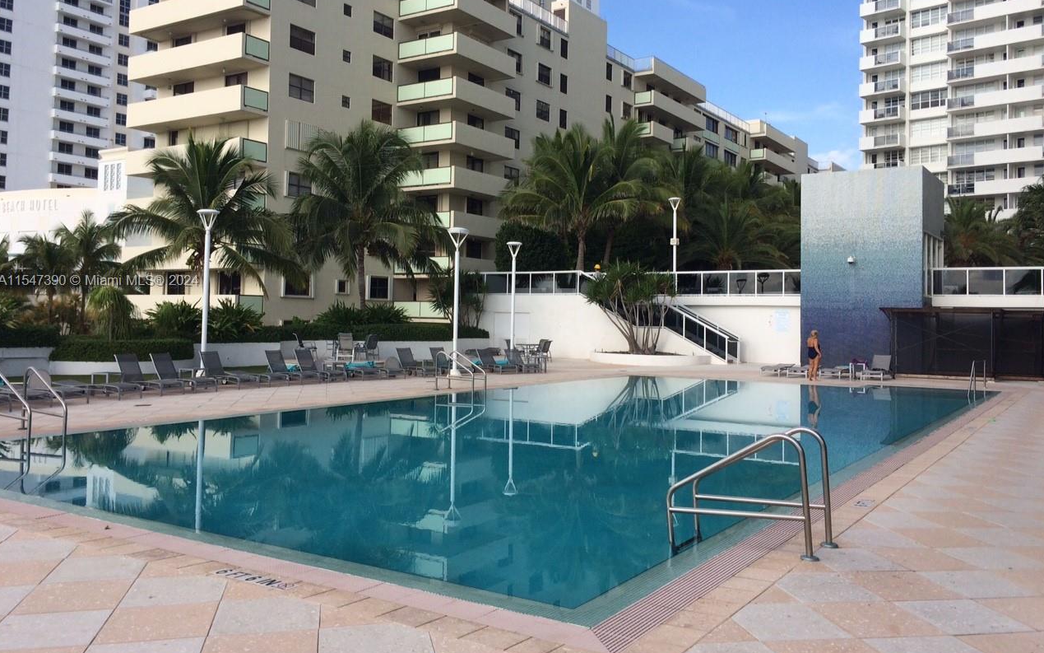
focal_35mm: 31
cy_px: 282
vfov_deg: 40.5
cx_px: 522
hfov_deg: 61.2
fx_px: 882
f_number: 2.2
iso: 32
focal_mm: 4.15
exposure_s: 1/1642
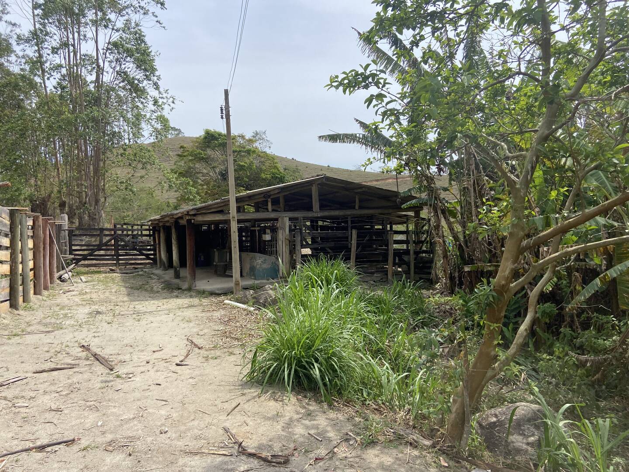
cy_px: 236
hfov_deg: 67.3
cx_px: 314
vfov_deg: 53.1
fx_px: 472
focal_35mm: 26
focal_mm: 4.25
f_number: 1.8
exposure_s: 1/2755
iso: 32
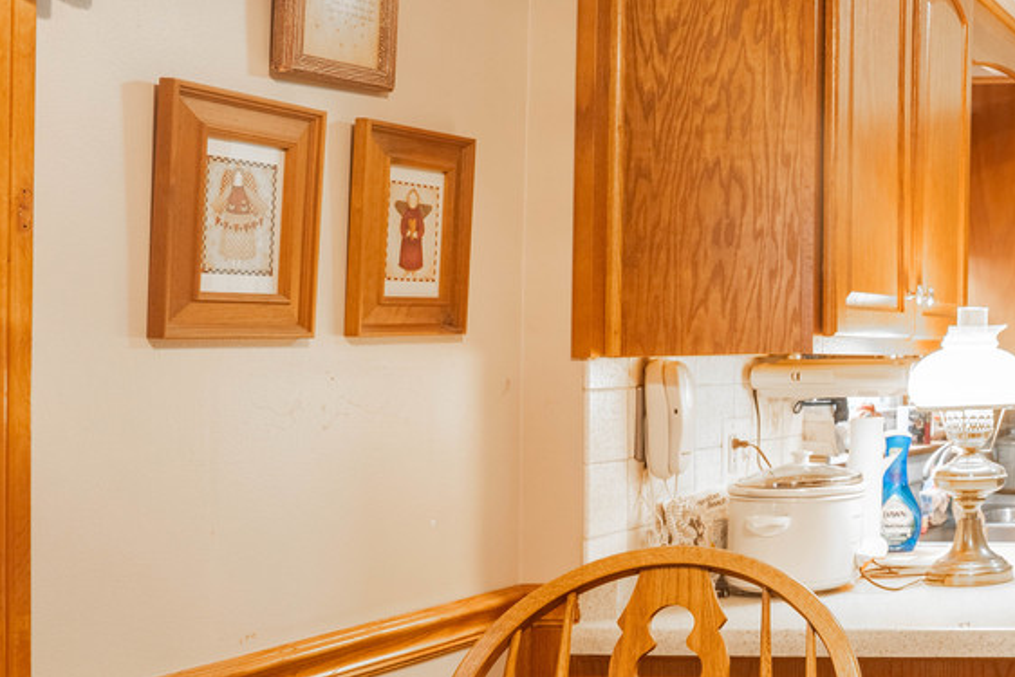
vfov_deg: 27.4
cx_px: 1383
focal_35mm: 49
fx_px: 1382
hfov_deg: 30.1
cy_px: 455
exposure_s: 1/80
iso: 160
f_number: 4.5
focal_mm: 17
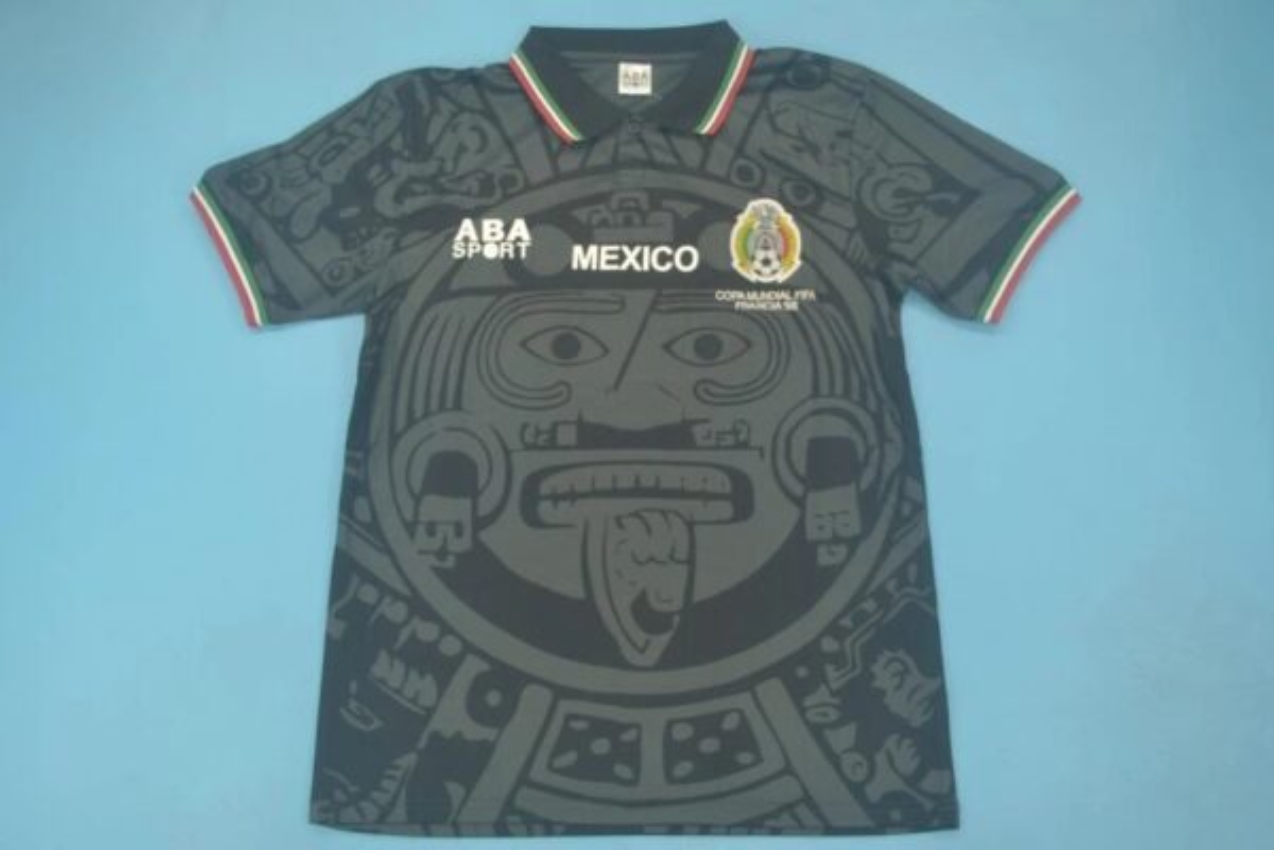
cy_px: 425
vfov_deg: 36.9
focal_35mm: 36
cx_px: 637
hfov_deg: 53.1
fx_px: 1274
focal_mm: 24
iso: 200
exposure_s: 1/80
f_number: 4
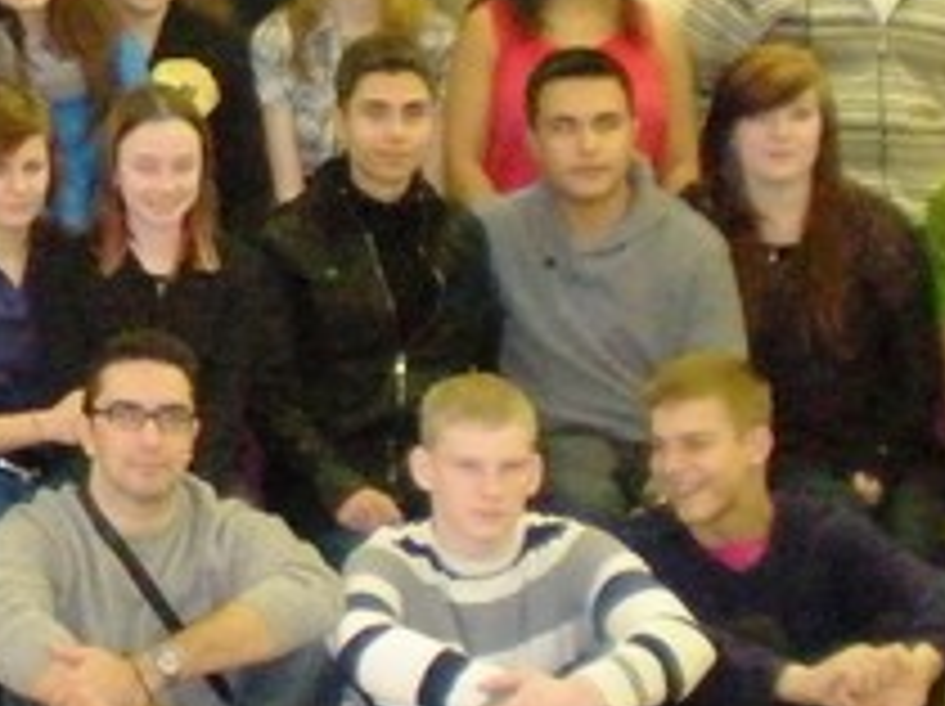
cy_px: 115
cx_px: -423
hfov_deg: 13.7
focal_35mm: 136
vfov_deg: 10.8
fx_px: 3708
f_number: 3.1
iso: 800
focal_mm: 6.3
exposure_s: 1/60
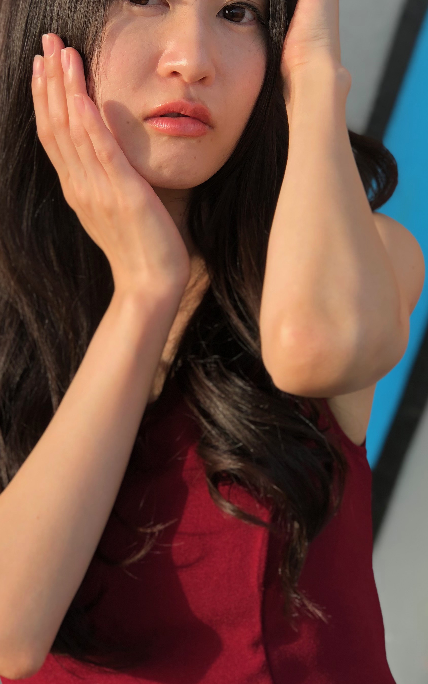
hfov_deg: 14.5
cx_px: 152
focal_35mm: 90
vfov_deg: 23.0
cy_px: 260
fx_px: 1680
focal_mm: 6.6
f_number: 2.8
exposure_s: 1/120
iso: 32
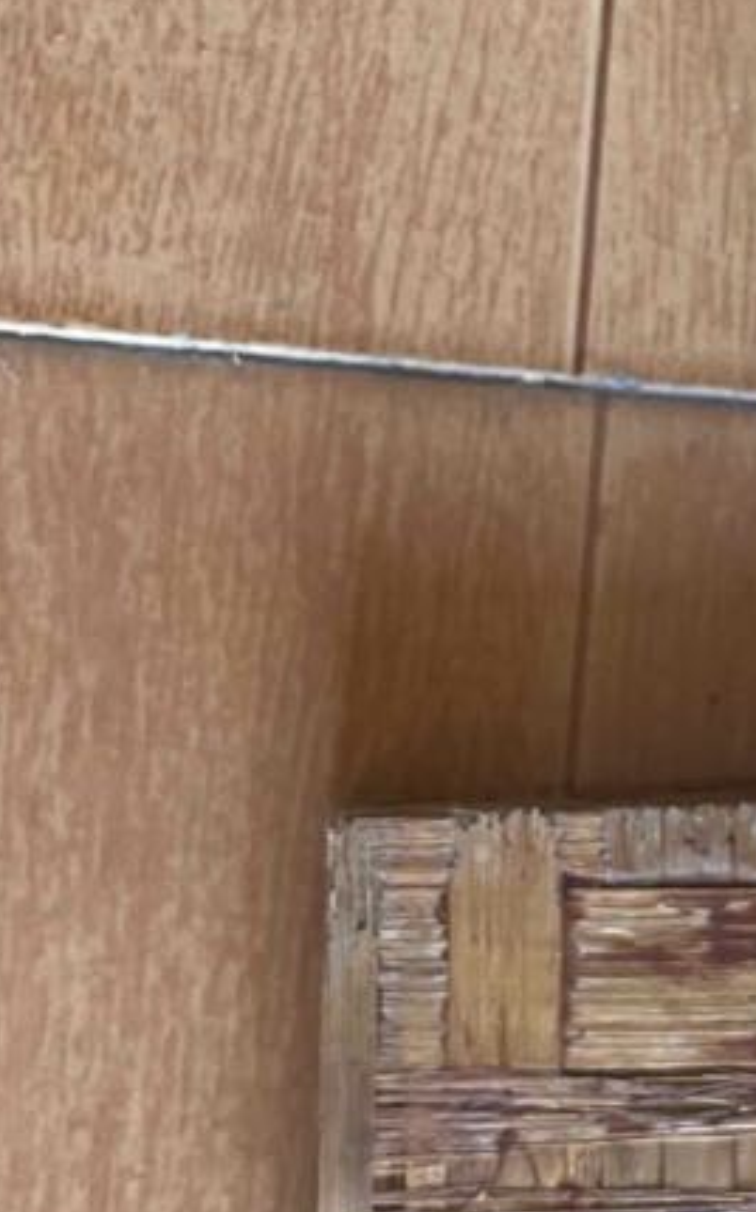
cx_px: 1114
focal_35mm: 77
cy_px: 592
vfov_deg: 26.8
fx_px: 2543
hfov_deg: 15.6
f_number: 1.6
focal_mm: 4.2
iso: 125
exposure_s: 1/67
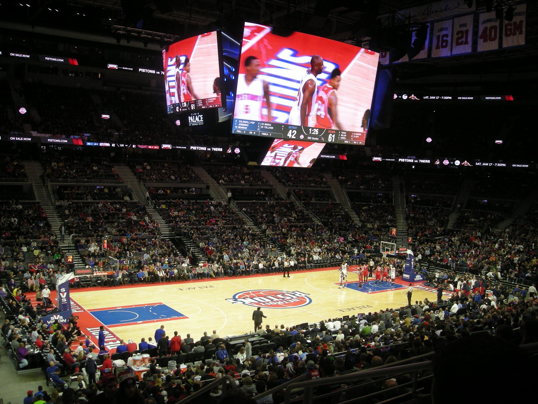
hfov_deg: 52.6
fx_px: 544
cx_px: 269
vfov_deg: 40.7
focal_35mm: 35
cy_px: 202
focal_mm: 5.7
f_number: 2.8
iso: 129
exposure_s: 1/59.8
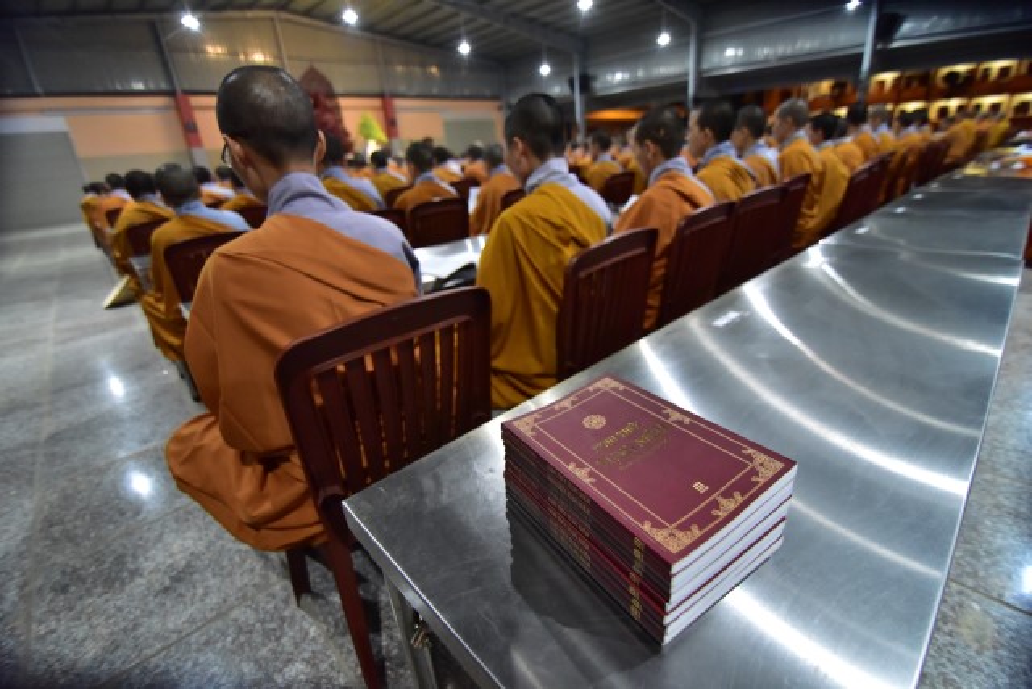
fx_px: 459
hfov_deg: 96.7
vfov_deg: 73.8
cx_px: 516
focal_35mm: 16
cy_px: 344
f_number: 4
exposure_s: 1/80
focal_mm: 16
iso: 5000
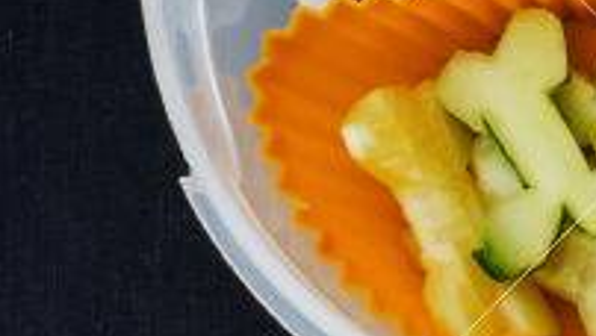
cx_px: 1773
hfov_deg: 4.1
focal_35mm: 504
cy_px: 544
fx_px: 7971
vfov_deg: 2.4
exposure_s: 1/2
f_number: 9
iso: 100
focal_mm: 50
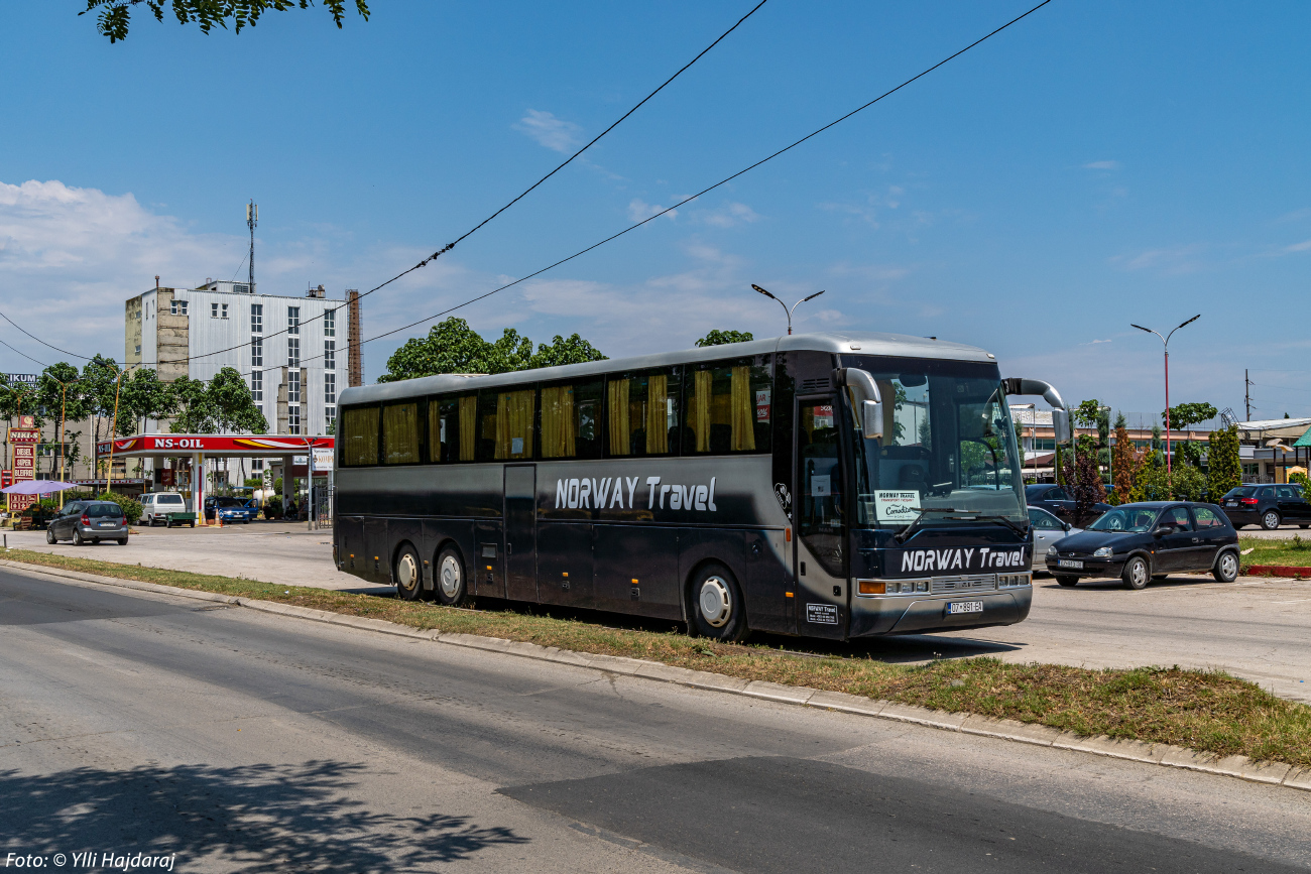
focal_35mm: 39
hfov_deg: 49.5
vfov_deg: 34.2
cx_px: 656
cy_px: 437
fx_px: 1420
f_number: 8
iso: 100
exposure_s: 1/640
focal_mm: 26
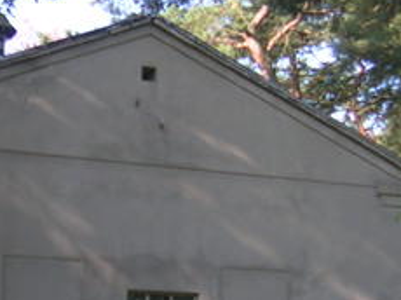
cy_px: 191
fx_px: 1146
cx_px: 61
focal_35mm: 99
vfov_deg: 14.9
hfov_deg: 19.6
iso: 50
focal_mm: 5.4
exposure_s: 1/177
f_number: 2.8
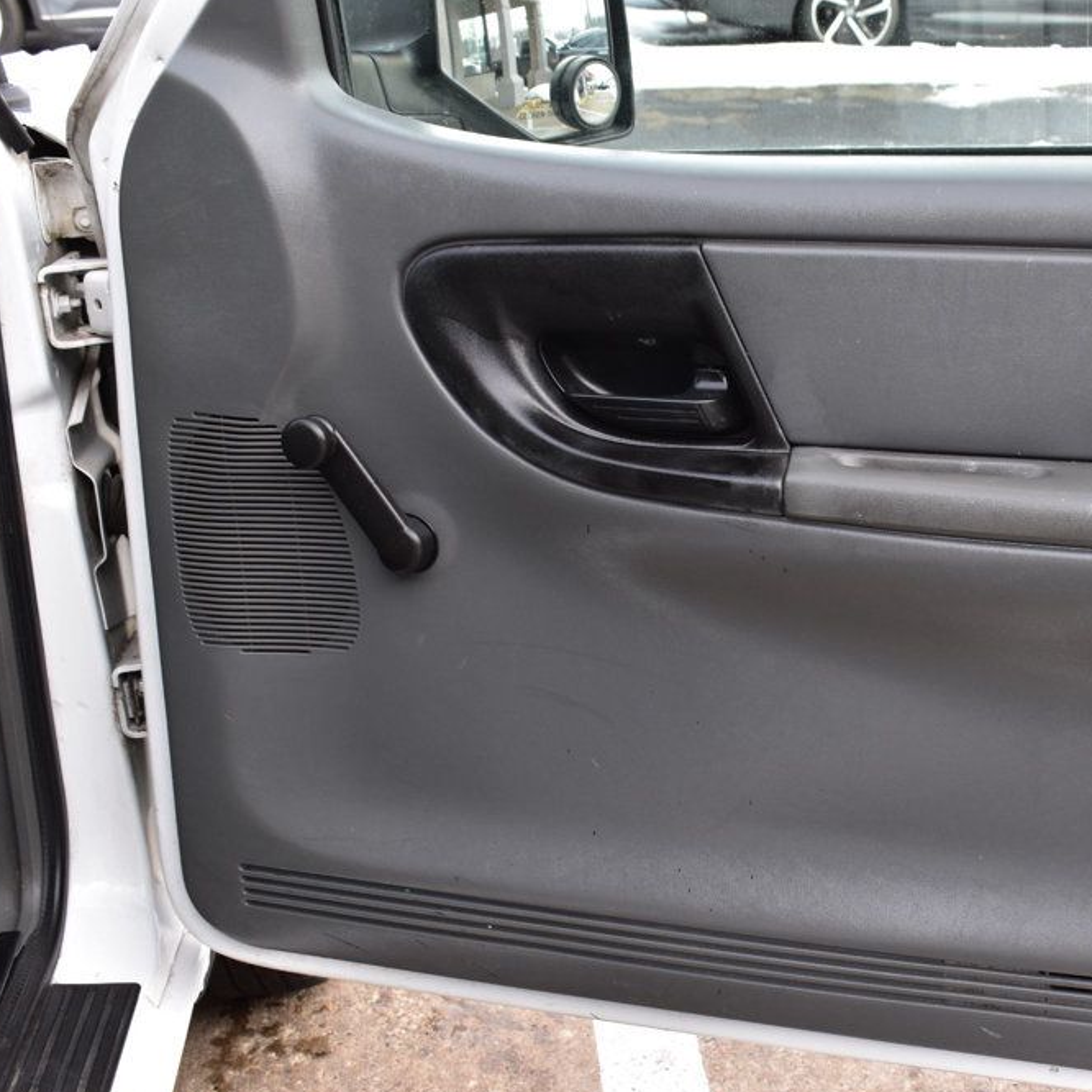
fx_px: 1677
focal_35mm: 47
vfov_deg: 36.1
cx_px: 789
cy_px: 546
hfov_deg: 35.4
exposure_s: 1/100
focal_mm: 24
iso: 400
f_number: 9
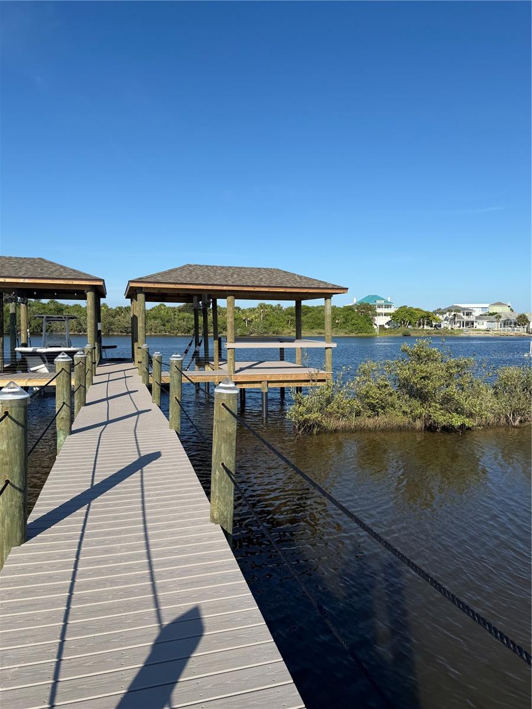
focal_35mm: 24
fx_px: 492
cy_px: 354
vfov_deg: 71.6
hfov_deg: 56.8
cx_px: 266
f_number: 1.78
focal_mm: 6.76
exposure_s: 1/4673
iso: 80
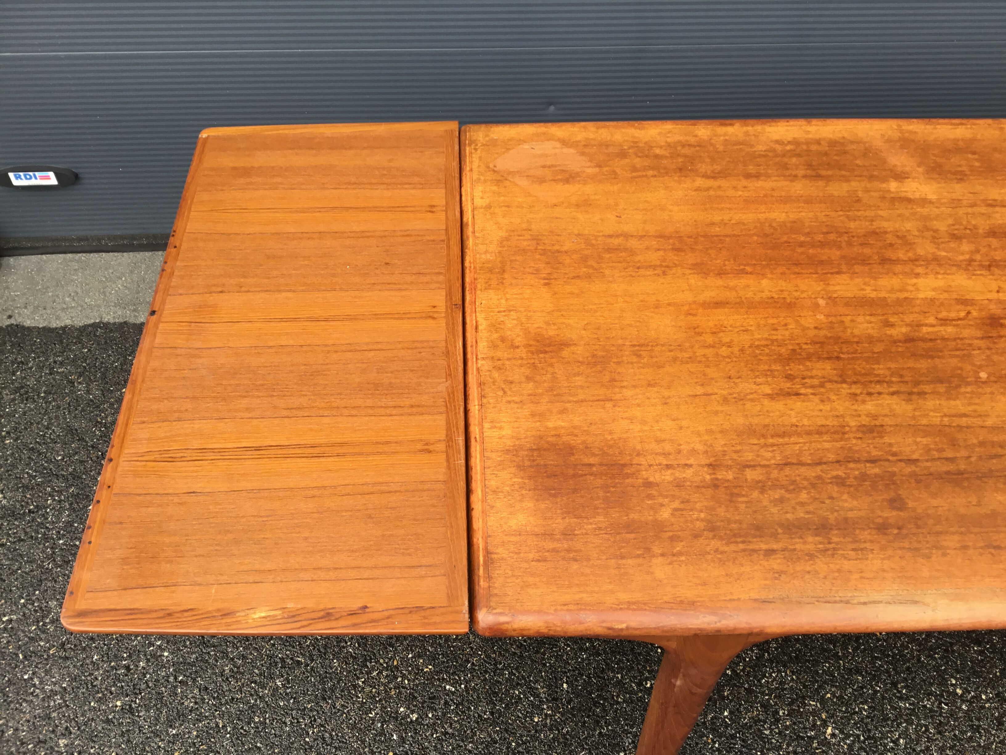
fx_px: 901
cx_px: 503
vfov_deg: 45.4
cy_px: 378
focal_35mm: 31
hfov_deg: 58.4
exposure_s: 1/151
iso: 25
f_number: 2.4
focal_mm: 3.3
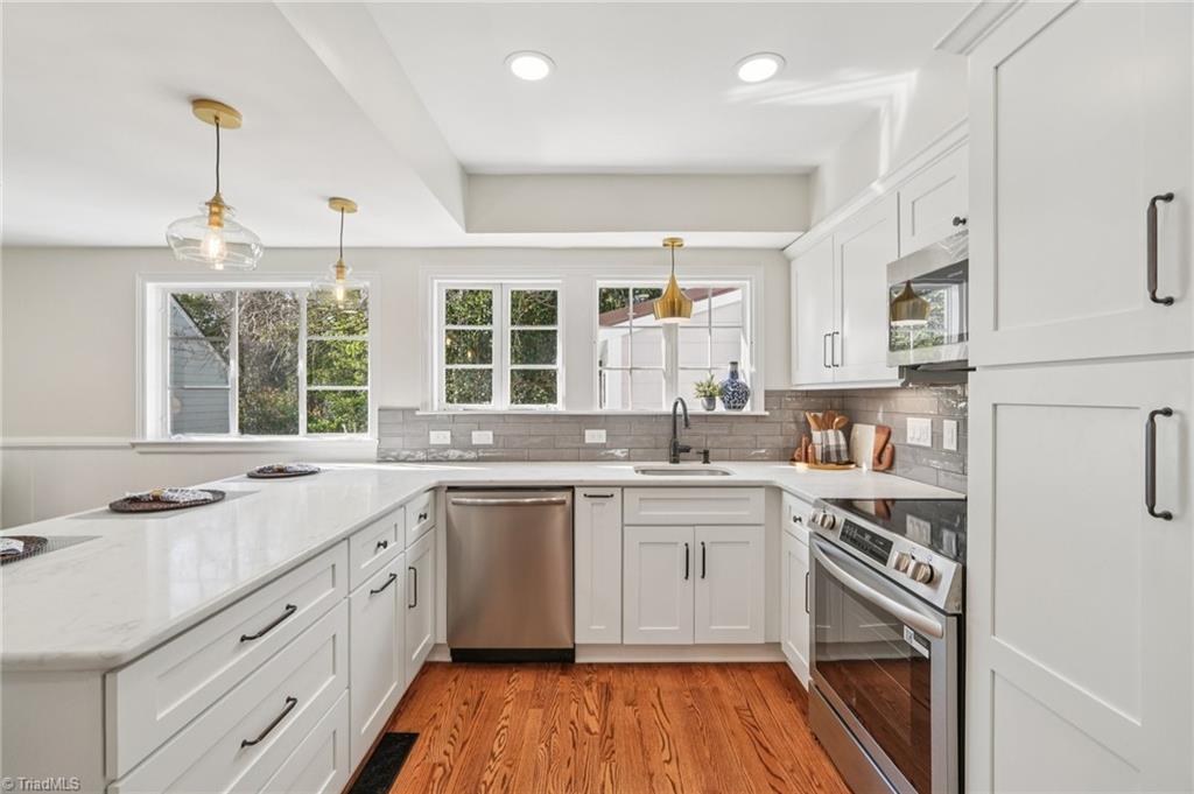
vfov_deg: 77.2
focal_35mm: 15
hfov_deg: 100.4
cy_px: 397
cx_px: 597
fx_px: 497
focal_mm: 10
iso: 125
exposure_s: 1/30
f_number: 8
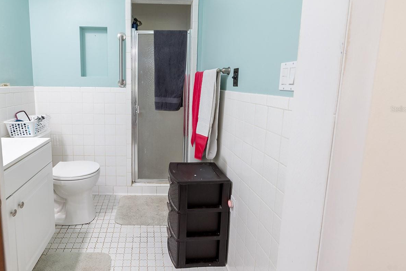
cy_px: 109
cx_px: 148
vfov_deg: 64.0
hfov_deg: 84.9
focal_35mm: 19
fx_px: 214
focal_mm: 14
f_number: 8
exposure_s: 1/80
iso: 200
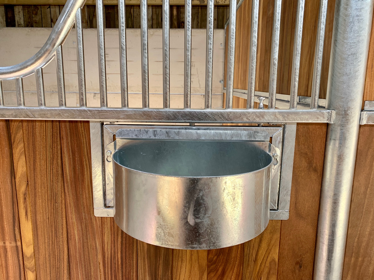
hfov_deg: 67.3
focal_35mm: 26
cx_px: 187
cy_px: 140
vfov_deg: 53.1
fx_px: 281
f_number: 1.8
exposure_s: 1/122
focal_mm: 4.25
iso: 32
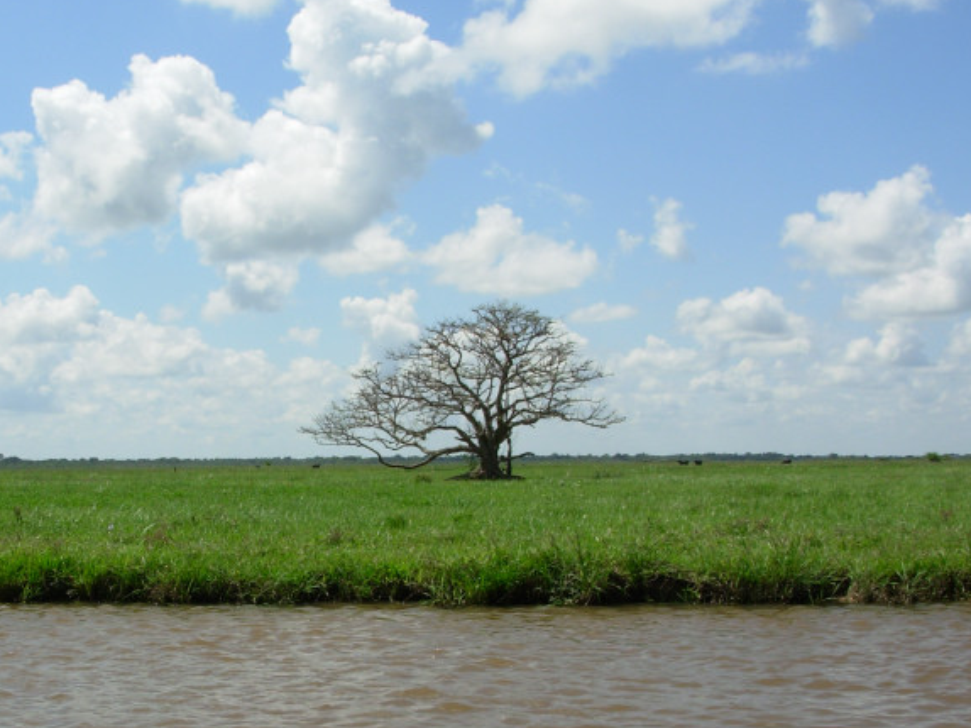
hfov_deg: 35.8
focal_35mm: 53
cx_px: 310
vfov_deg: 27.3
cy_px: 486
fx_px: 1486
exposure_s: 1/683
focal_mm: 6.3
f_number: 4.9
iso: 50
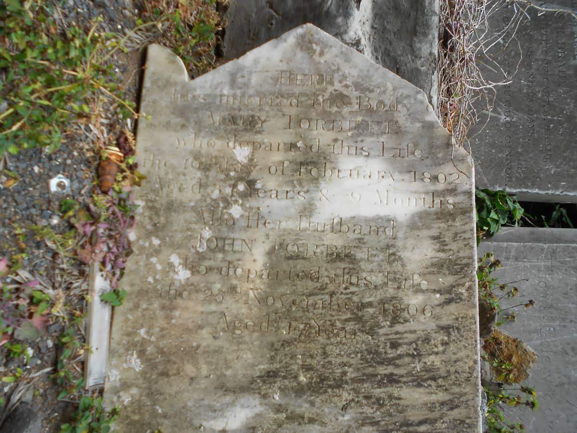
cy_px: 216
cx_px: 288
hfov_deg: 67.3
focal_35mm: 26
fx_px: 433
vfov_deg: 53.1
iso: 80
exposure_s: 1/125
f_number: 3.2
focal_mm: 4.6
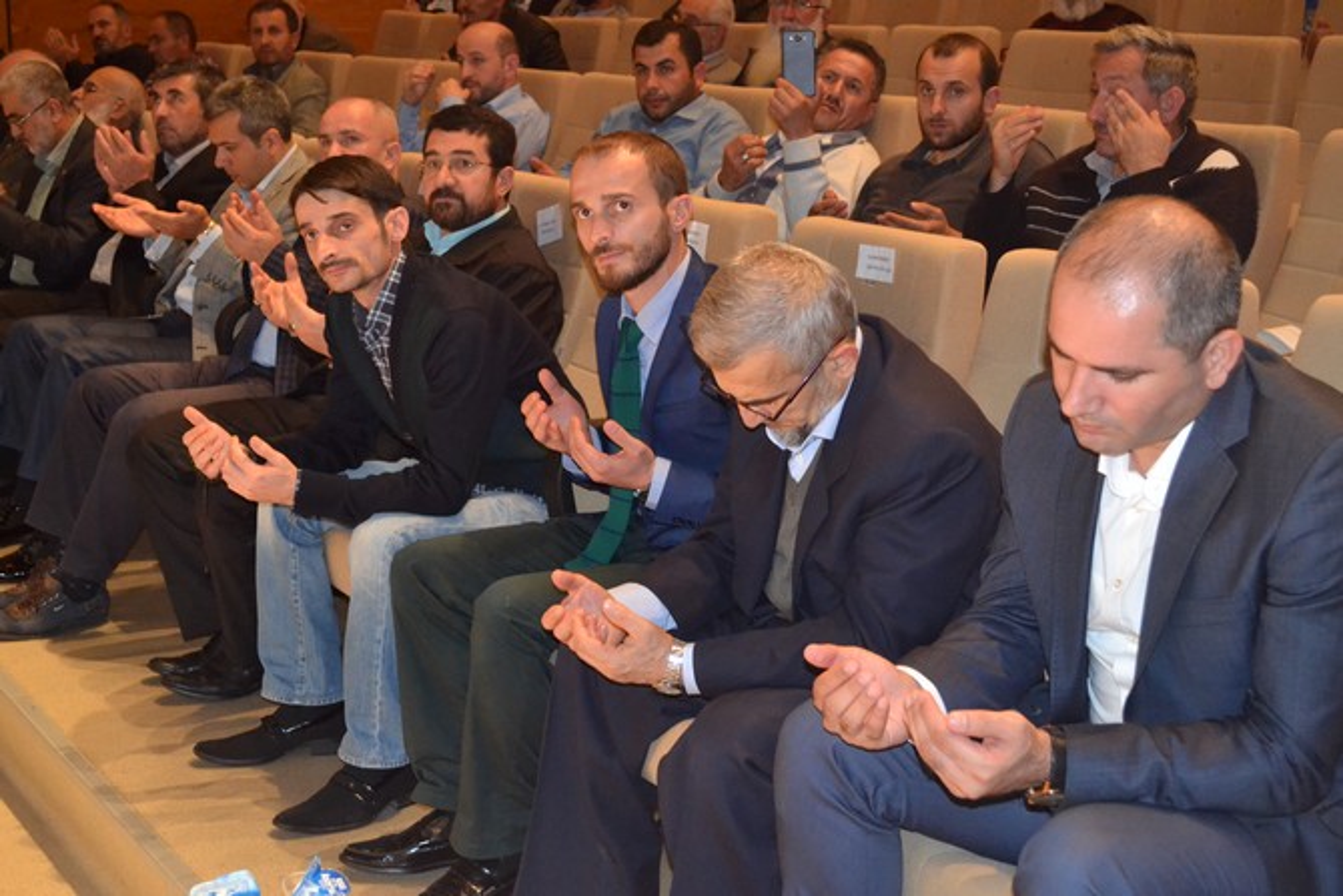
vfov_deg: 26.5
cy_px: 448
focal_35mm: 51
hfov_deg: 38.9
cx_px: 672
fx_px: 1903
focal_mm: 34
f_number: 5
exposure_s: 1/60
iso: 3200
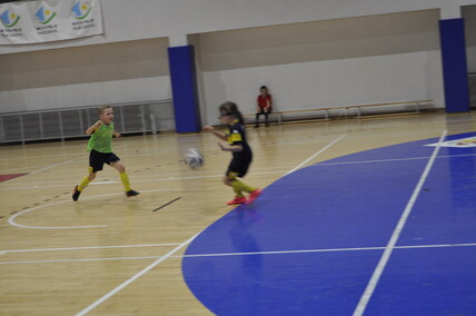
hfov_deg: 28.1
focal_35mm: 72
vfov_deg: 18.9
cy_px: 158
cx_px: 238
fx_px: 951
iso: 720
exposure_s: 1/60
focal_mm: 48
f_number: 5.3
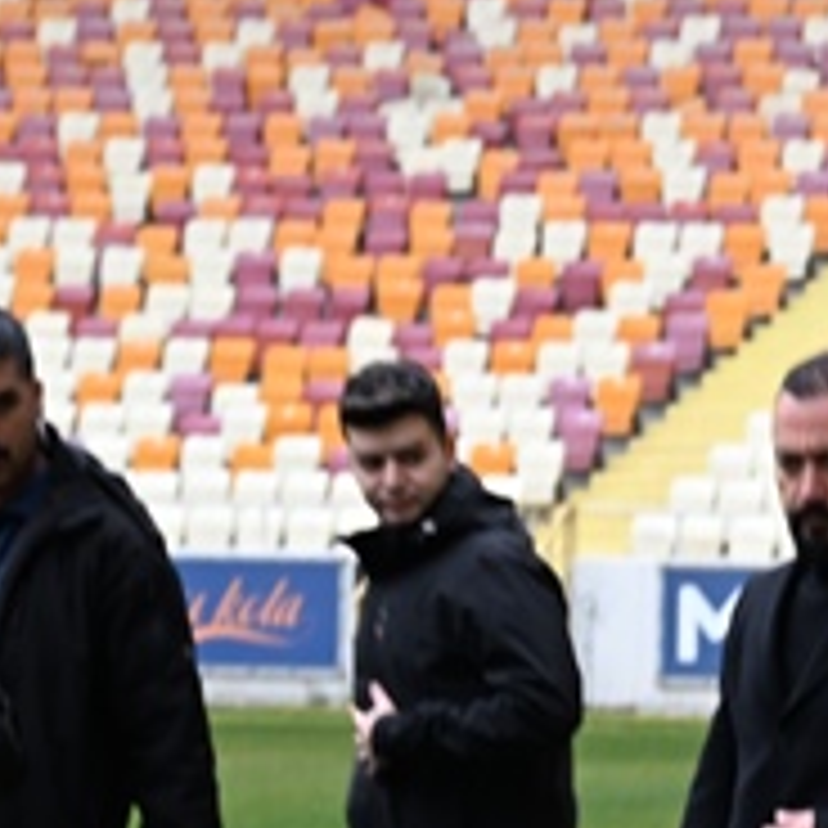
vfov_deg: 7.8
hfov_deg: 7.4
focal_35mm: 222
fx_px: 6008
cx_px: 1930
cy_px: 812
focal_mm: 47
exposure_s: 1/125
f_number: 5.6
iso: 100
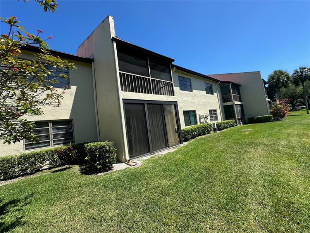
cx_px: 155
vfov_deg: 85.7
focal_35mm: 14
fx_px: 125
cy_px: 116
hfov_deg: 102.1
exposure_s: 1/1335
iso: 50
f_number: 2.2
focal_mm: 2.22
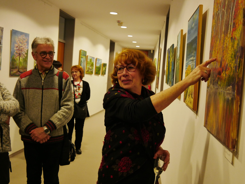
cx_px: 122
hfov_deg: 46.8
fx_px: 283
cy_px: 92
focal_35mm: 40
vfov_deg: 36.0
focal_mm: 20
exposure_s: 1/60
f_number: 4.1
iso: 2000
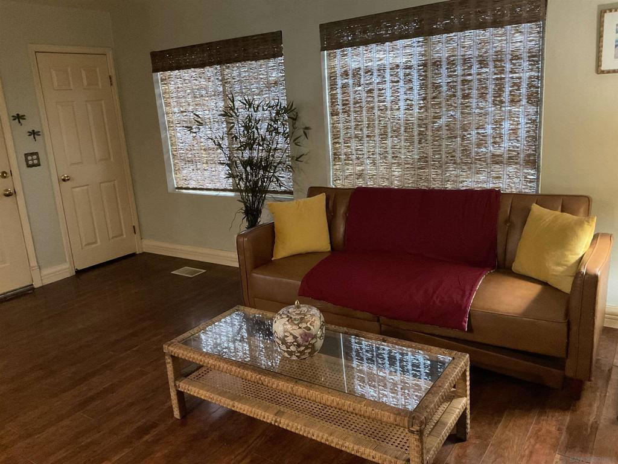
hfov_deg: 61.7
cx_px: 309
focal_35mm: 29
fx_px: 518
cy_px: 232
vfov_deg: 48.2
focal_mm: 3
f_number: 1.8
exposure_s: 1/24
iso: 500
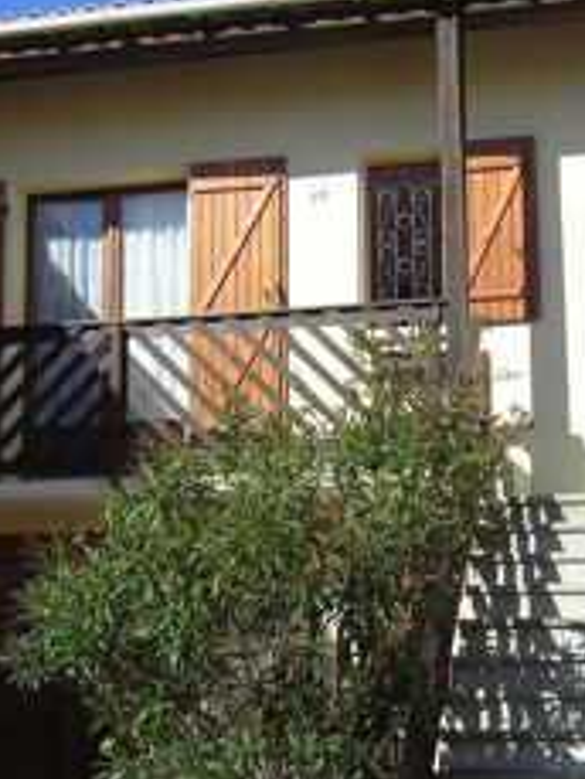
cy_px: 430
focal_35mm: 67
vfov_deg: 28.9
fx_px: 1508
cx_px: 289
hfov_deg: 21.9
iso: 71
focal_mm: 5.6
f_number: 4.8
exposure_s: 1/586
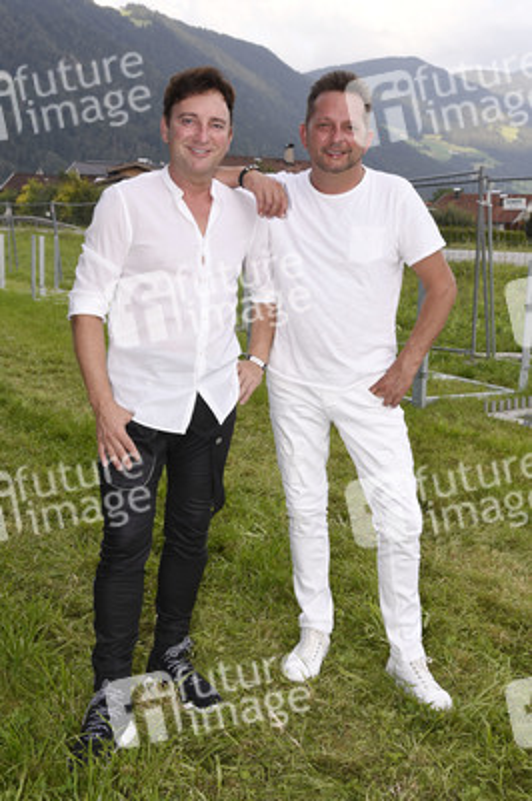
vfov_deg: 54.5
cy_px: 400
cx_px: 266
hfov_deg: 37.8
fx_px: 777
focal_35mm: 35
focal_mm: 35
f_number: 7.1
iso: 320
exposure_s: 1/160
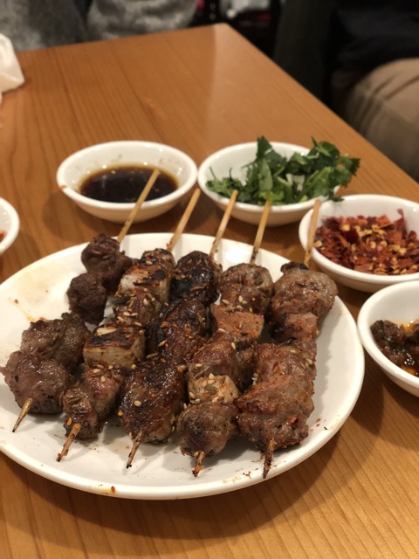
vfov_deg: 36.8
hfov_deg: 28.0
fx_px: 839
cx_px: 210
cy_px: 280
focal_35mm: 52
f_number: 2.4
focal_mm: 6
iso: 160
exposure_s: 1/17
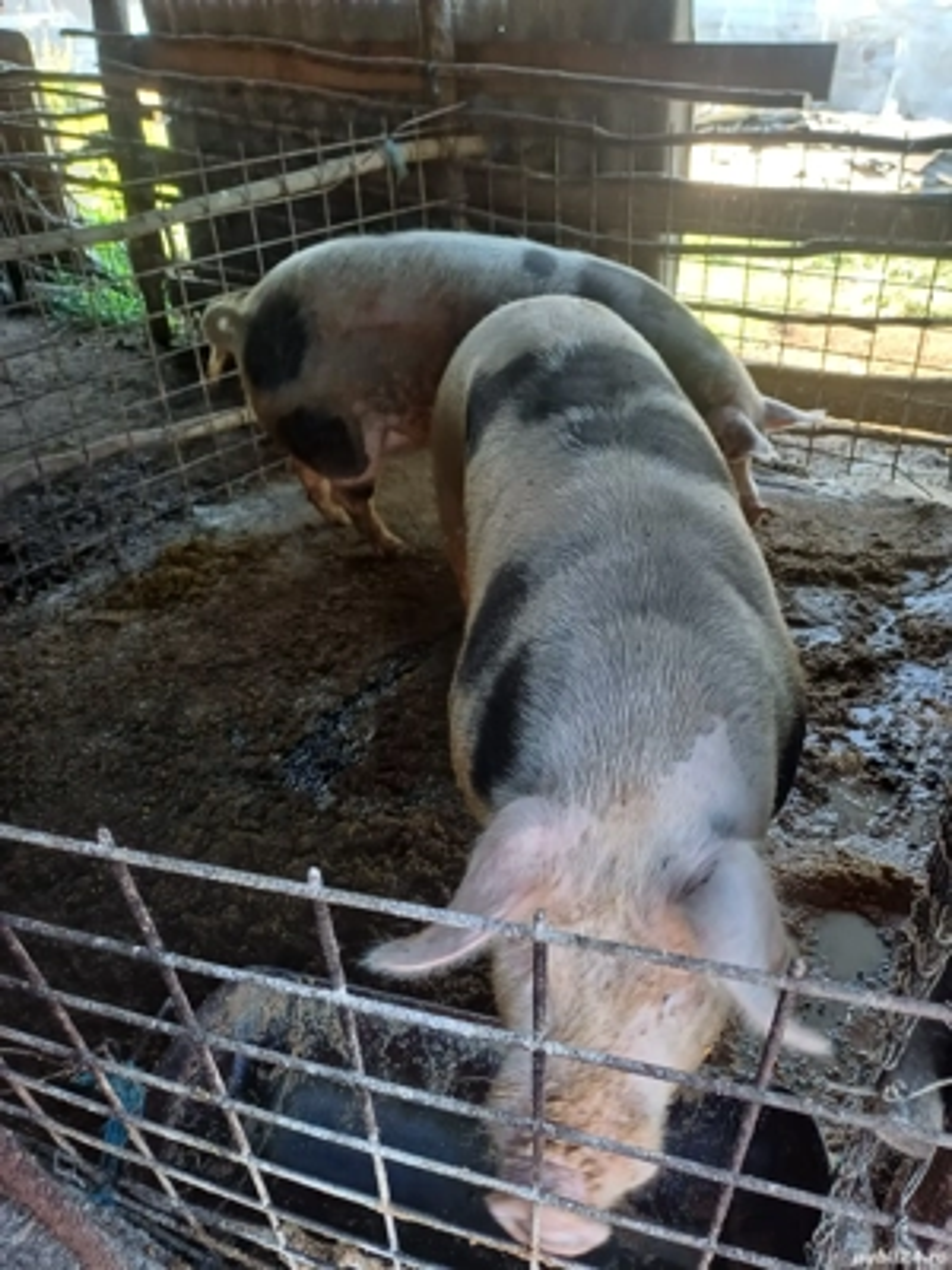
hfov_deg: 54.9
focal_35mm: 25
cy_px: 635
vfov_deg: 69.4
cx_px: 476
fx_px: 917
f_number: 1.8
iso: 125
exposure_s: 1/50
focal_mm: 4.65
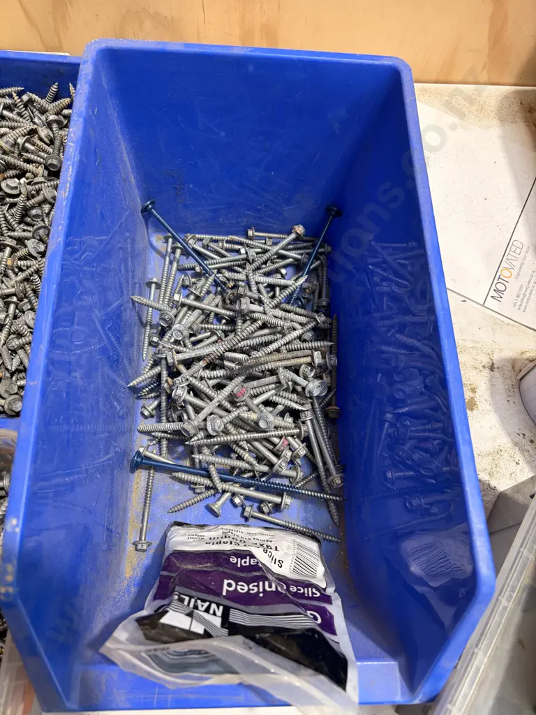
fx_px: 537
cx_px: 268
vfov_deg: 67.3
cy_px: 358
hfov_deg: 53.1
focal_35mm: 26
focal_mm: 5.96
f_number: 1.6
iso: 100
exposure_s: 1/50
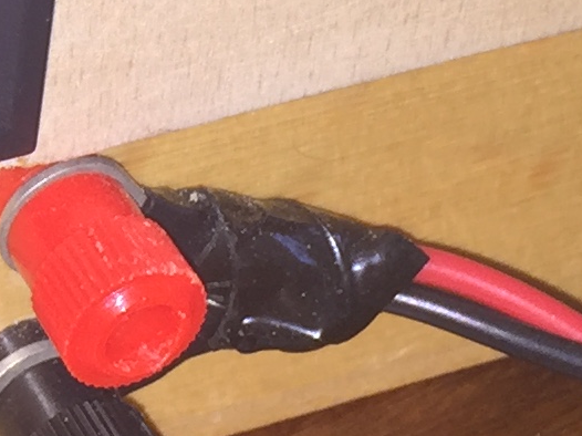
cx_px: -291
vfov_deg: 8.1
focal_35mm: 180
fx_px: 3025
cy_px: -128
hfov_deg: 10.6
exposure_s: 1/41
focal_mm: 4.15
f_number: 2.2
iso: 32
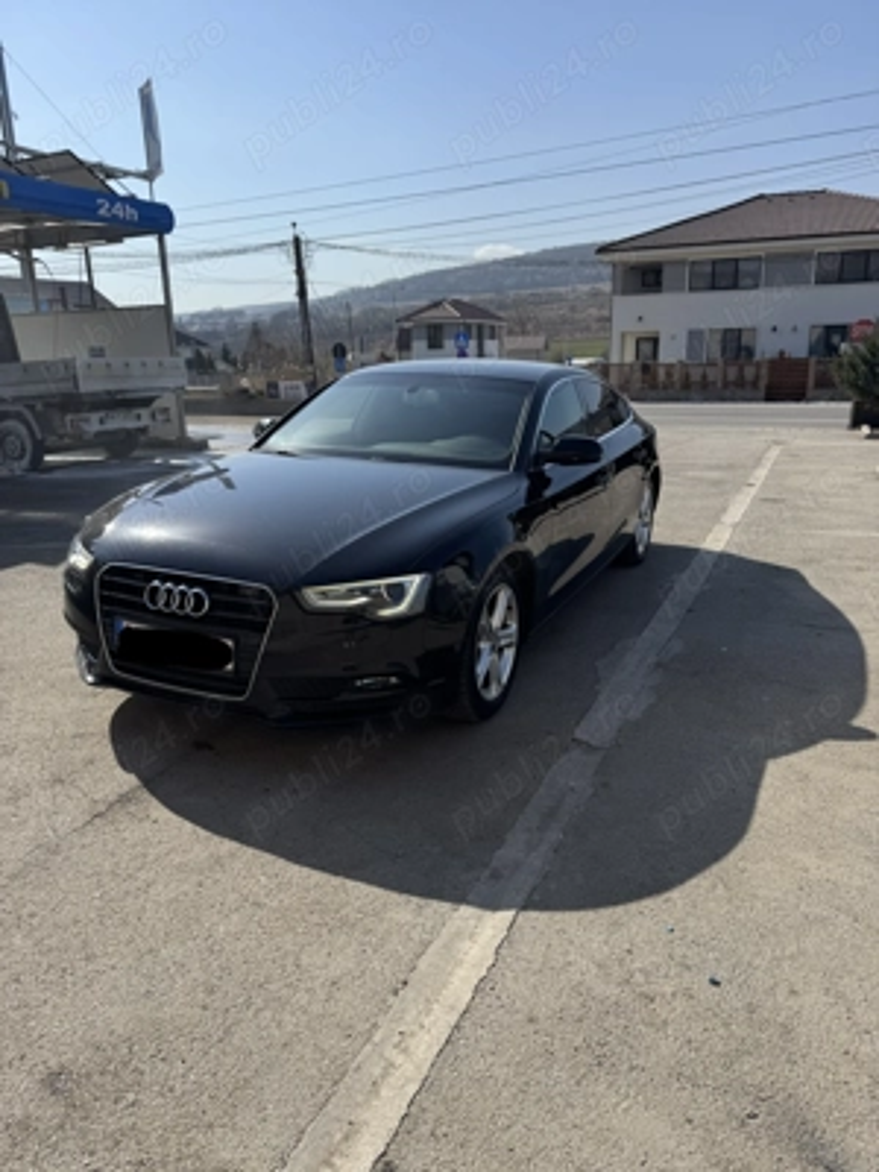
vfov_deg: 71.6
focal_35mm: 24
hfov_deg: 56.8
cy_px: 586
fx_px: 813
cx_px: 440
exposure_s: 1/5348
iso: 80
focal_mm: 6.76
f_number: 1.78
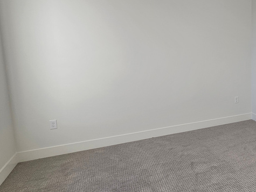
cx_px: 222
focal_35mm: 28
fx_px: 207
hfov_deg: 56.4
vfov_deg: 49.4
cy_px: 74
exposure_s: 1/121
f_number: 2.2
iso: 50
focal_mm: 2.2
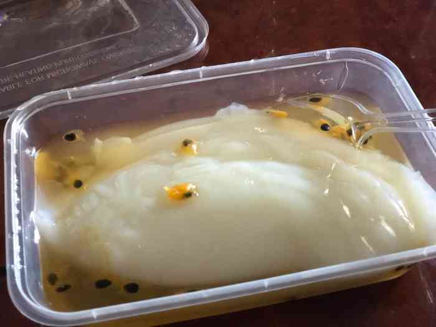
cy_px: 164
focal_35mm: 57
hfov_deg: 33.8
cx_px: 218
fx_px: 718
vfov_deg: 25.7
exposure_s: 1/30
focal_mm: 6.6
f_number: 2.8
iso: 640
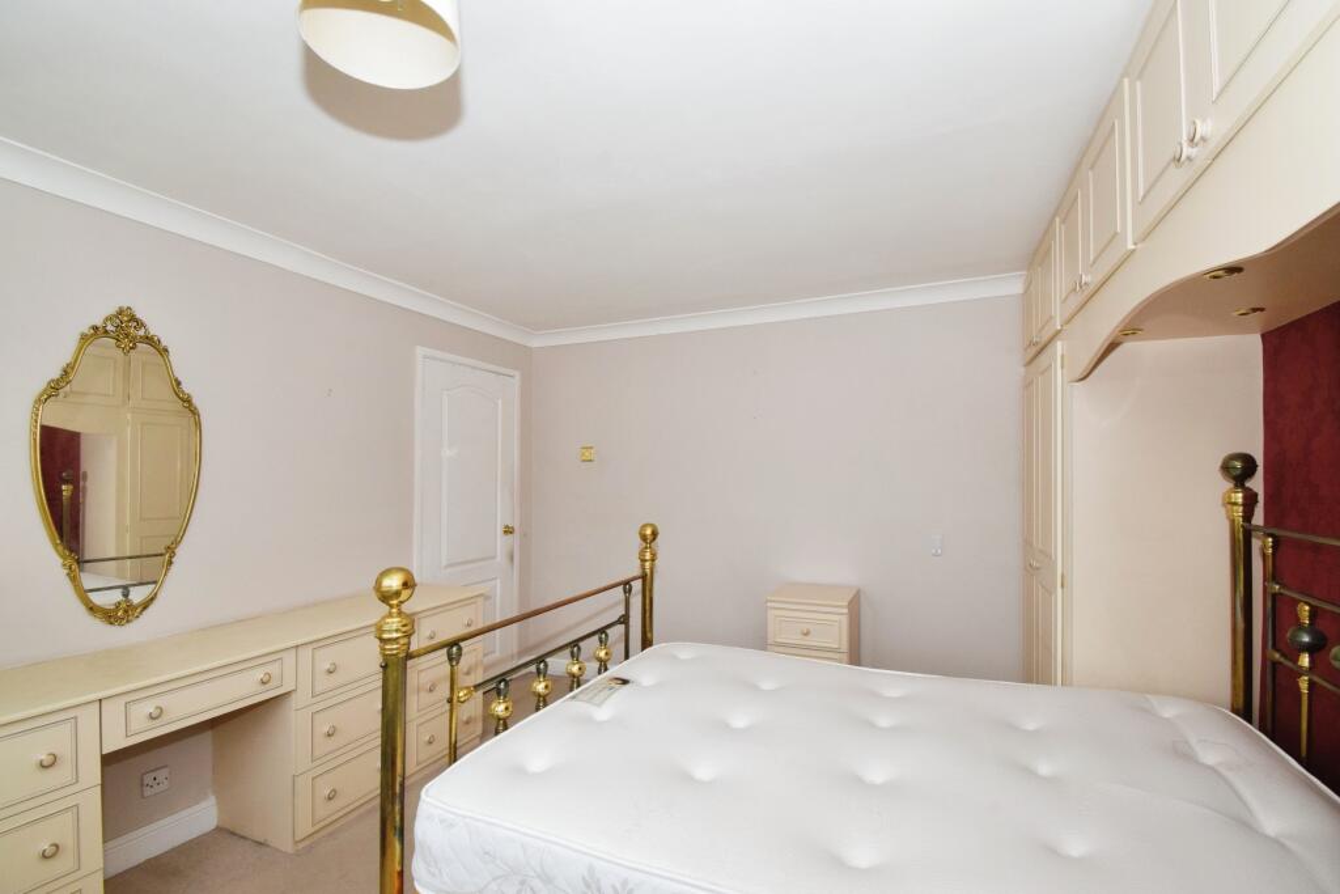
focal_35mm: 15
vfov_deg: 77.3
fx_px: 558
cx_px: 670
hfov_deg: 100.4
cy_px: 447
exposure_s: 1/60
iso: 1000
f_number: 11
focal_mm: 10
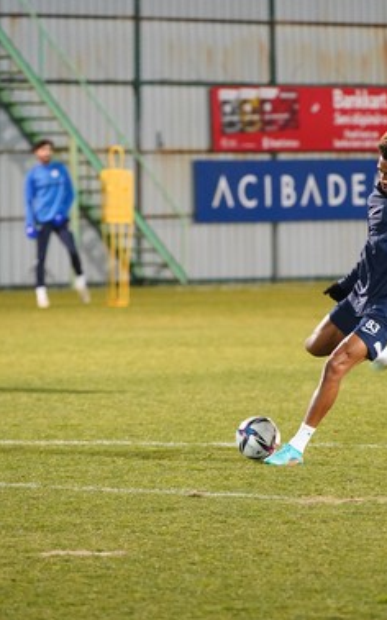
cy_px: 258
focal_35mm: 329
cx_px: 284
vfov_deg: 6.4
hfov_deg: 4.0
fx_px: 5556
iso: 5000
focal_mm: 182
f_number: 3.5
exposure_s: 1/200
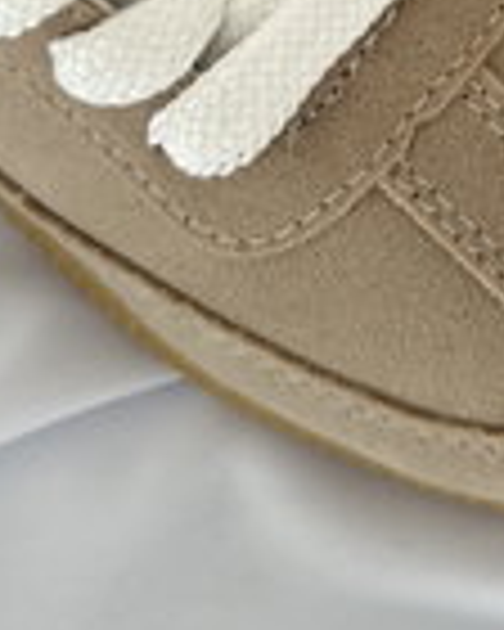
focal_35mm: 89
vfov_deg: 18.7
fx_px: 1659
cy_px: -349
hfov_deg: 17.0
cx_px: 454
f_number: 1.78
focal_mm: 6.76
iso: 160
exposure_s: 1/121
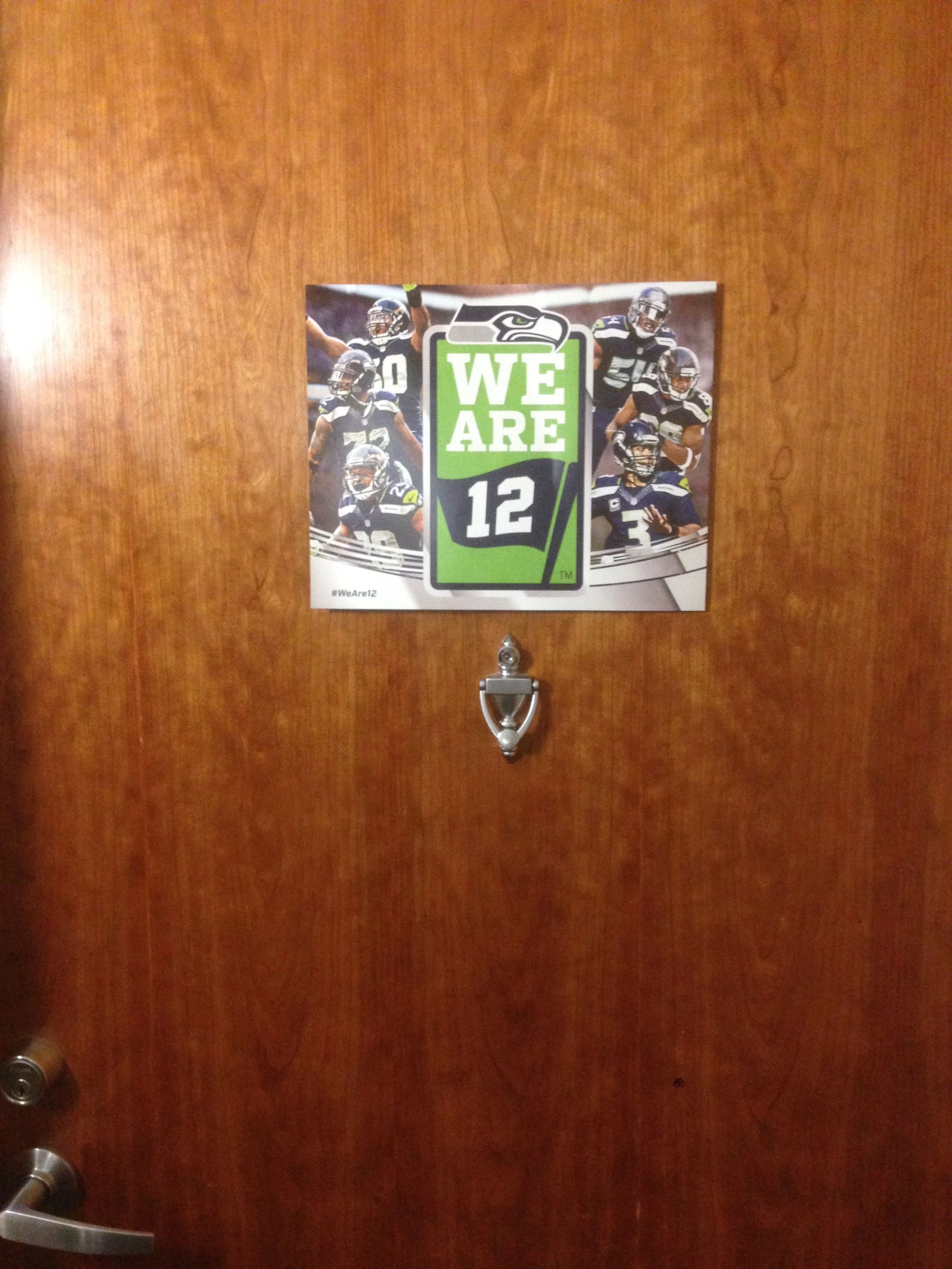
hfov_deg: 42.9
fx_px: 1210
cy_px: 634
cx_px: 476
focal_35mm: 33
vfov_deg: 55.4
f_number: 2.4
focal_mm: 4.12
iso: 400
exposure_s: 1/17
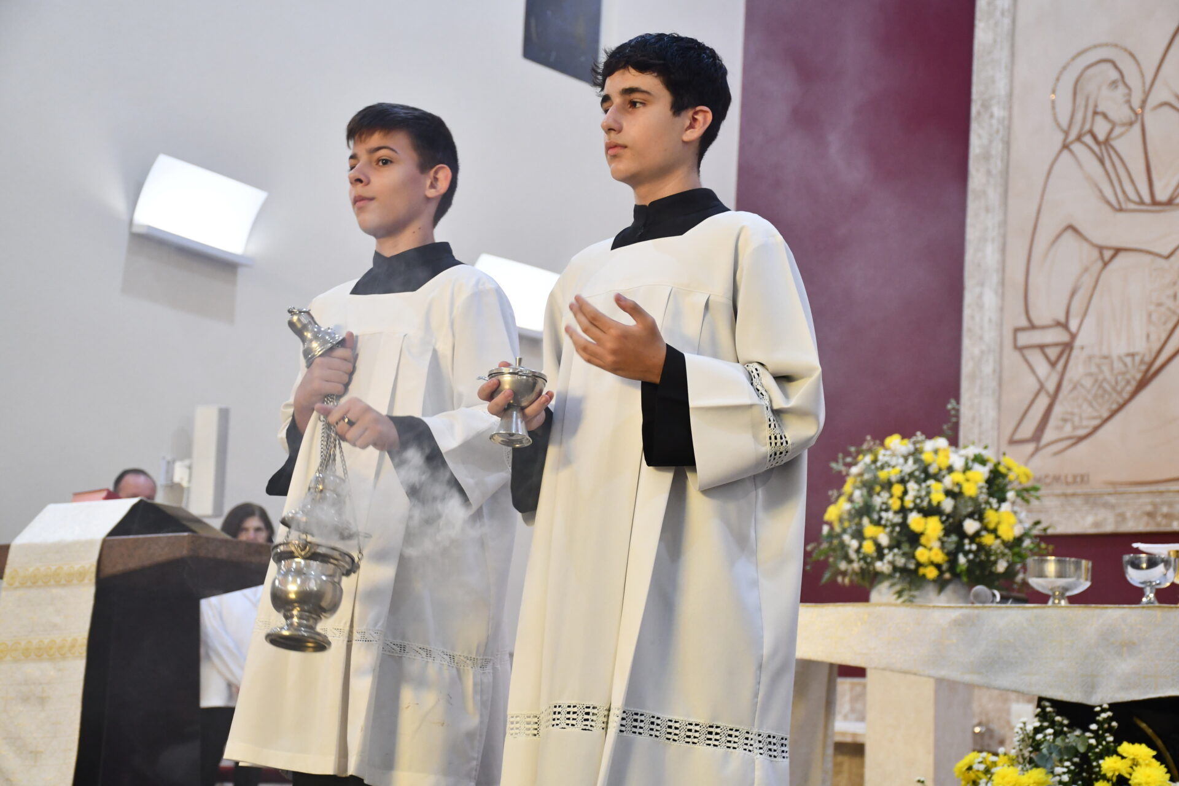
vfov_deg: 20.3
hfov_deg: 30.1
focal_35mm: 67
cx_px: 590
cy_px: 393
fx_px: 2194
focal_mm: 45
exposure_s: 1/60
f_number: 4.5
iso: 1100
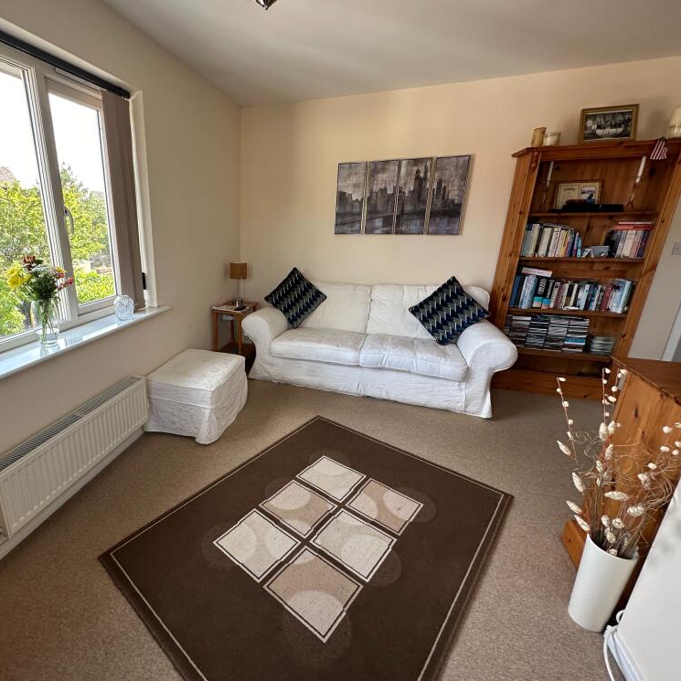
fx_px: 378
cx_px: 232
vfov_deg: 84.0
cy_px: 336
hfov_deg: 81.4
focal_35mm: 17
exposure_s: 1/99
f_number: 2.2
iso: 64
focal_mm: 2.22
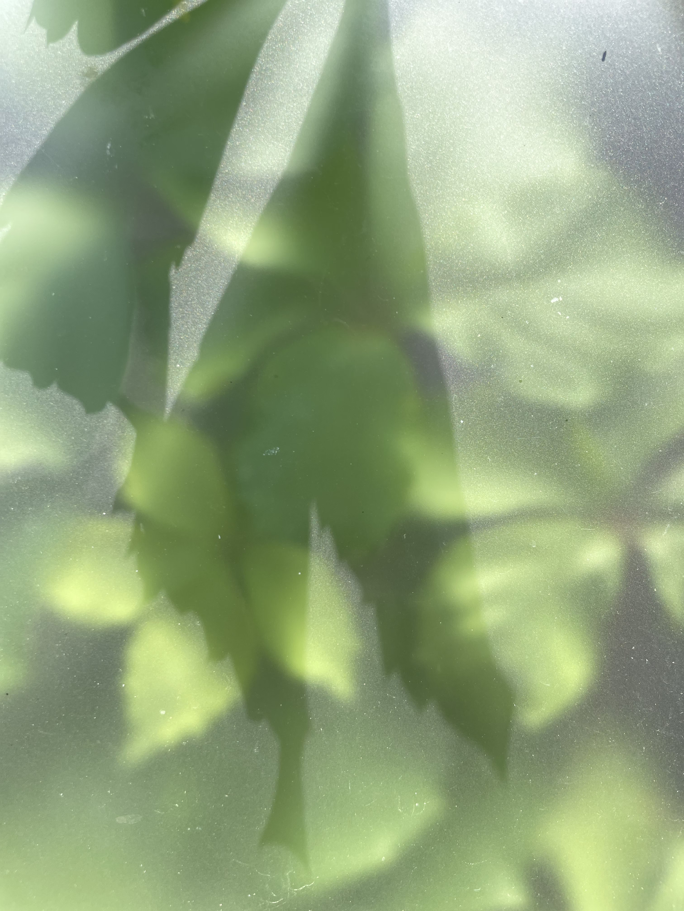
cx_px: 342
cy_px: 456
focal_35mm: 26
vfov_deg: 67.3
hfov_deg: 53.1
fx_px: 685
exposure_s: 1/729
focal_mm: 4.2
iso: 32
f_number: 1.6
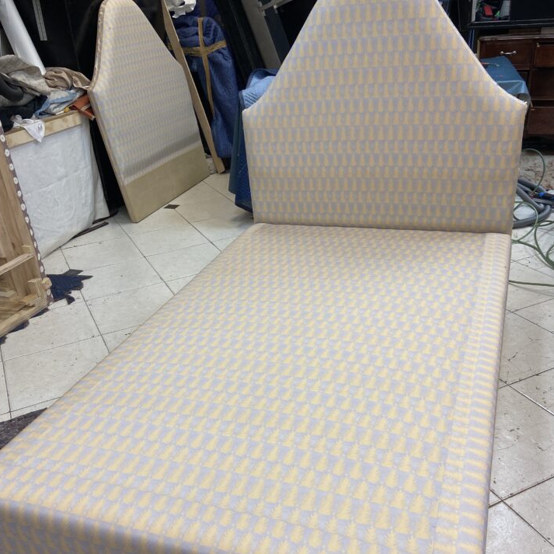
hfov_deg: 49.7
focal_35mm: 33
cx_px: 288
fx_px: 598
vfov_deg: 49.2
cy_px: 348
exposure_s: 1/60
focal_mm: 4.25
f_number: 1.8
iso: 64
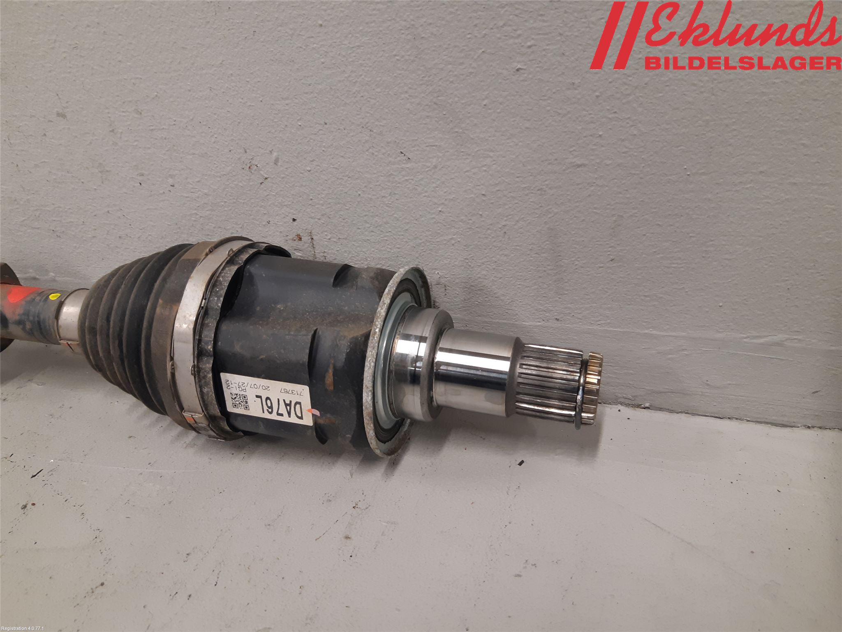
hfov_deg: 67.3
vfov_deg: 53.1
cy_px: 316
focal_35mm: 26
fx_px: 632
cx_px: 421
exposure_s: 1/50
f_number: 1.7
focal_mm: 3.93
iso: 160
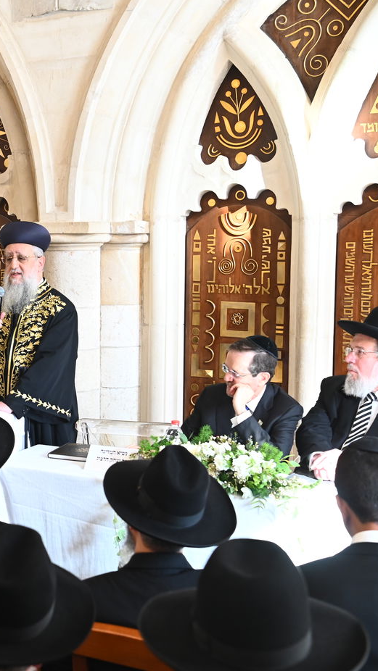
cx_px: -1
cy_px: 336
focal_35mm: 57
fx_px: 1015
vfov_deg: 36.6
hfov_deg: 20.4
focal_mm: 36
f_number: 4.5
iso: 1250
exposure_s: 1/160
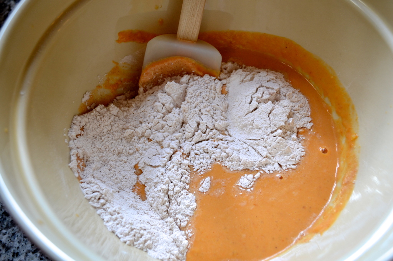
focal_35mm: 36
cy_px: 130
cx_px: 196
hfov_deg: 53.1
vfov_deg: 36.8
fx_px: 393
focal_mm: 24
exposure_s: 1/30
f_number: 4.5
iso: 400
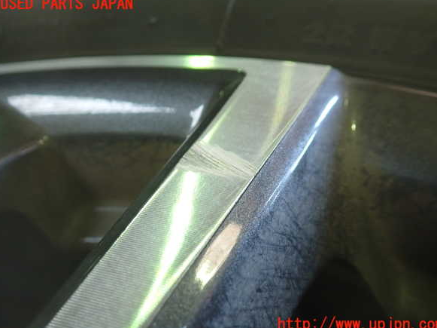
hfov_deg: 58.4
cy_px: 164
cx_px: 222
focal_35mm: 31
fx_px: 391
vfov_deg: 45.4
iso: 400
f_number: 2.3
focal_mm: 5.4
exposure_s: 1/30
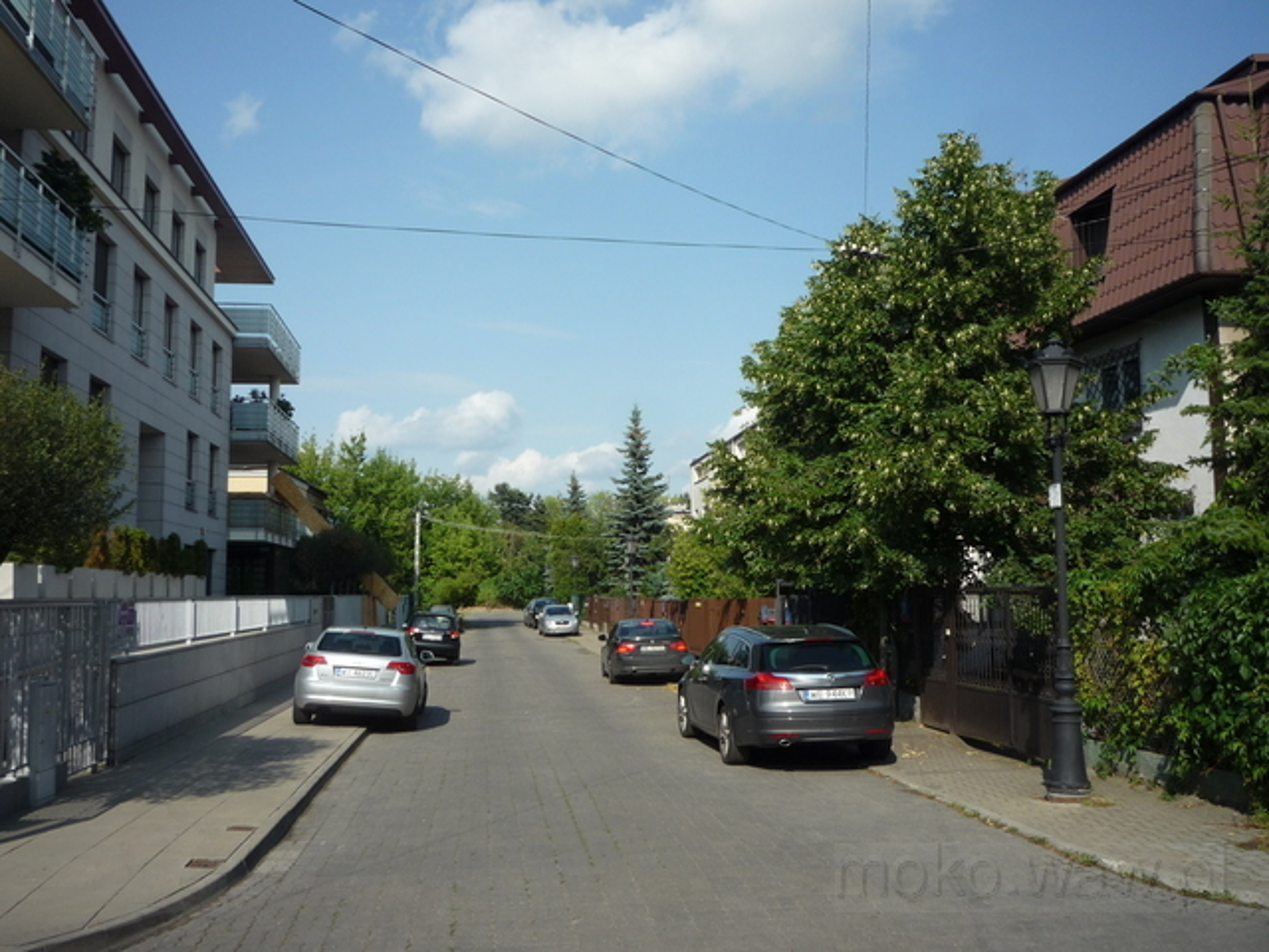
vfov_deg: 44.2
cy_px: 476
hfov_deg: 56.8
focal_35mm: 32
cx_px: 634
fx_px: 1173
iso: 100
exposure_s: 1/400
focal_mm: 5.2
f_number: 5.6
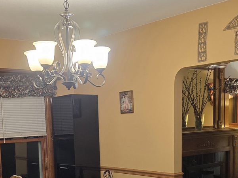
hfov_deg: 34.6
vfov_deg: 25.6
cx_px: 83
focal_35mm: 55
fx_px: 378
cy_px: 165
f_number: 1.7
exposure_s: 1/120
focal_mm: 6.3
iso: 400
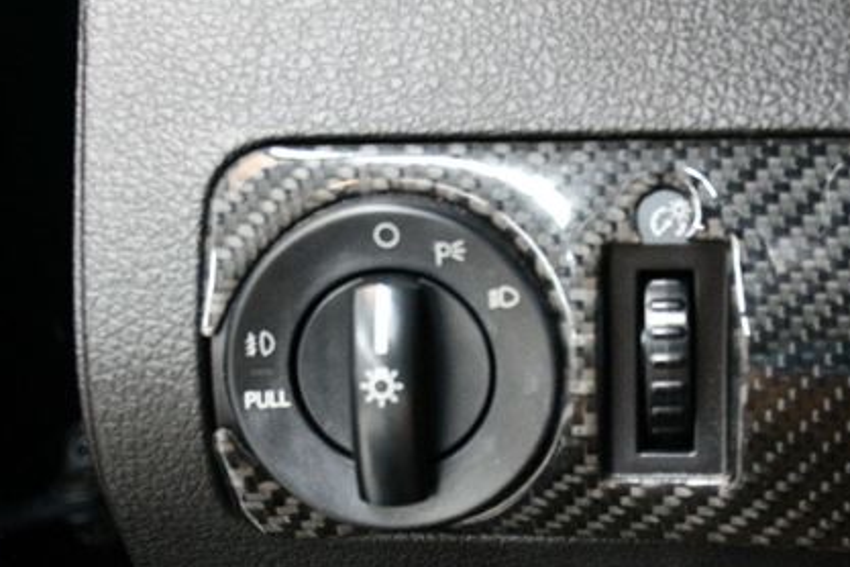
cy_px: 353
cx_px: 522
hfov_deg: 29.2
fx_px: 1629
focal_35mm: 69
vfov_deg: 19.7
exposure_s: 1/60
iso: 5600
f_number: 4
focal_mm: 30
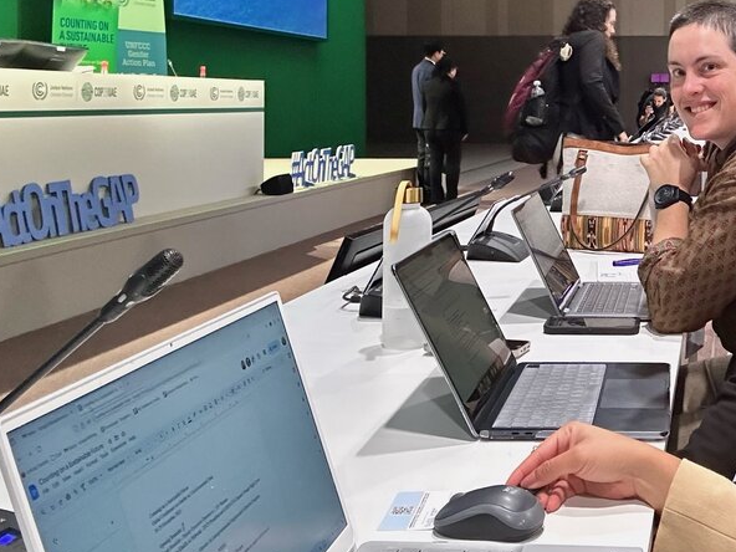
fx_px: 999
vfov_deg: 30.2
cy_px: 117
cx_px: 675
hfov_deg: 37.5
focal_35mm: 47
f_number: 1.9
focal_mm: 2.69
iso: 320
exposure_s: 1/50
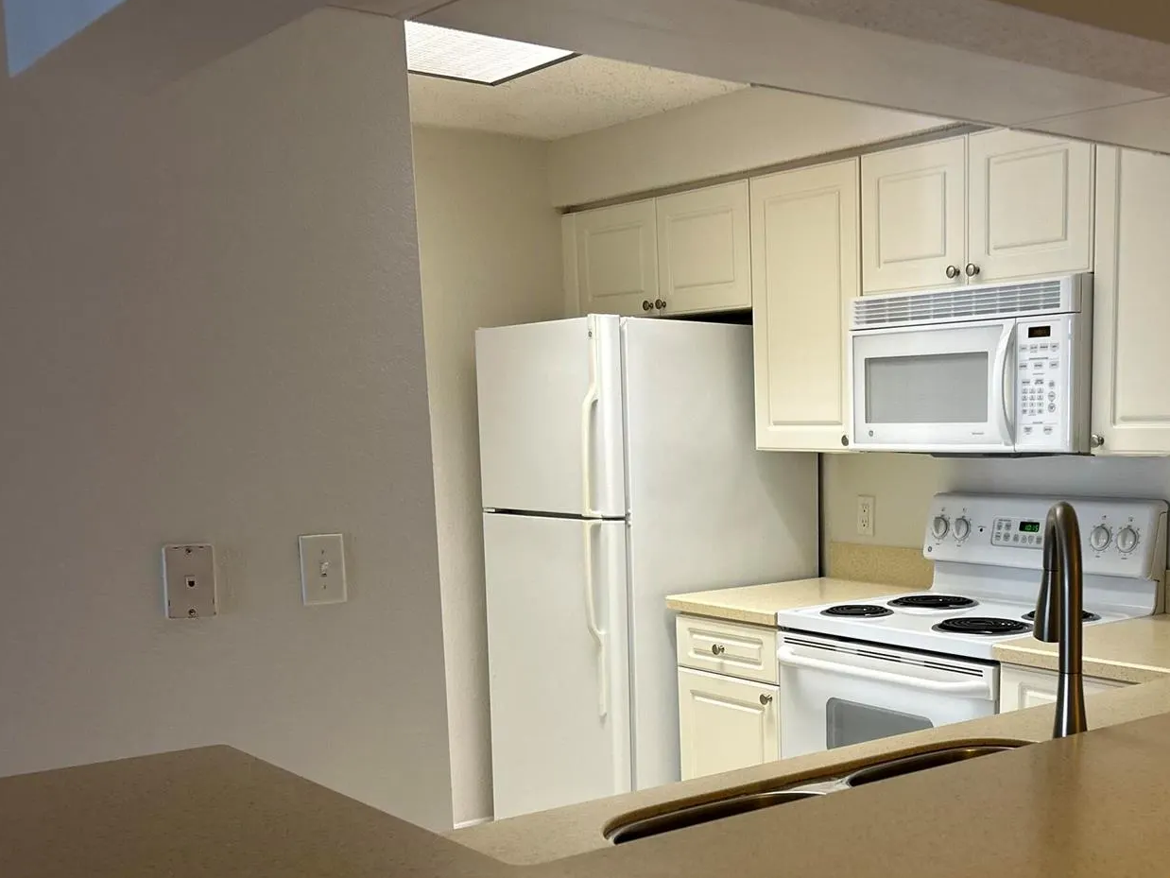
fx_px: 1454
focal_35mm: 43
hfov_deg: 43.0
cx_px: 811
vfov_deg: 33.0
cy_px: 650
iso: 125
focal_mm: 5.7
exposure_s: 1/60
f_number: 1.5
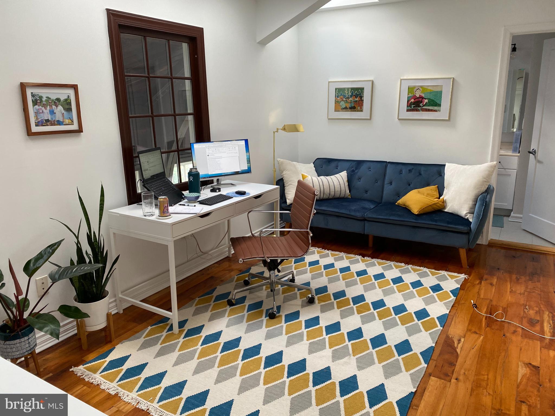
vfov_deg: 53.1
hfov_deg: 67.3
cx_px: 278
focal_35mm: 26
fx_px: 417
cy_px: 208
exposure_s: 1/121
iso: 125
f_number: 1.8
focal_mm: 4.25
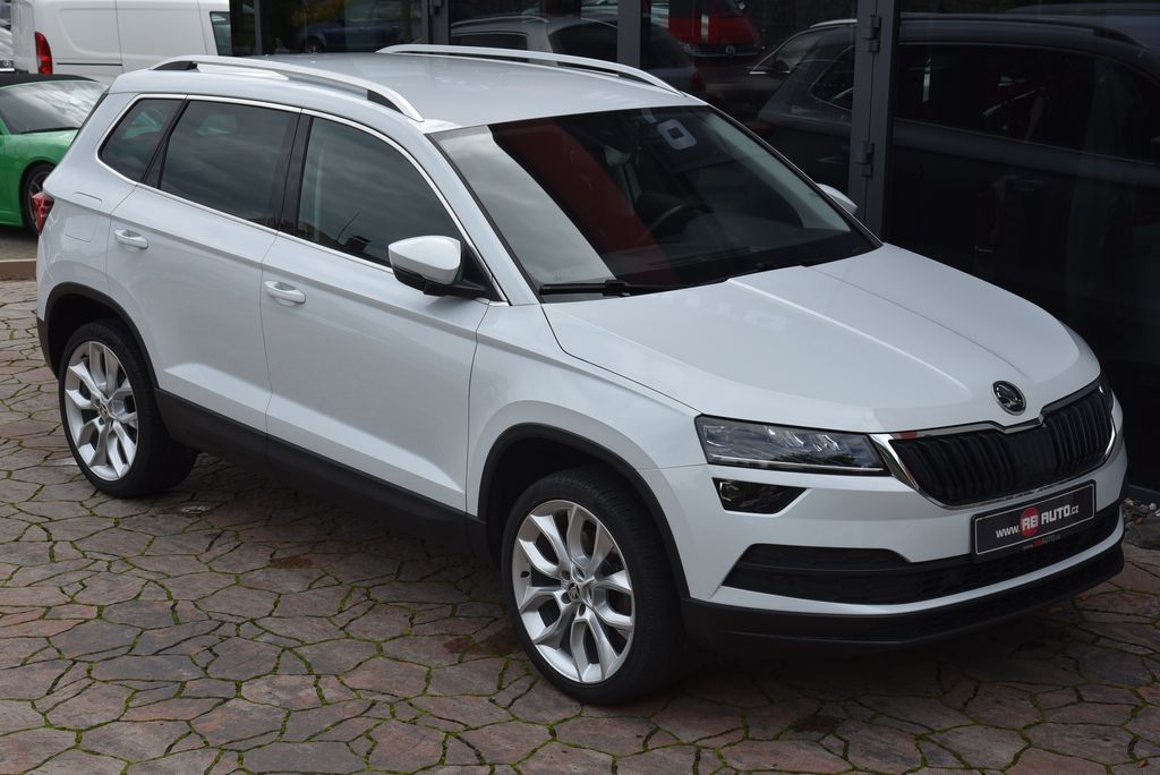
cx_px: 580
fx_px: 2096
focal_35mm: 65
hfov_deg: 30.9
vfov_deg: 20.9
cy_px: 388
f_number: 10
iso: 500
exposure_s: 1/400
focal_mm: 65
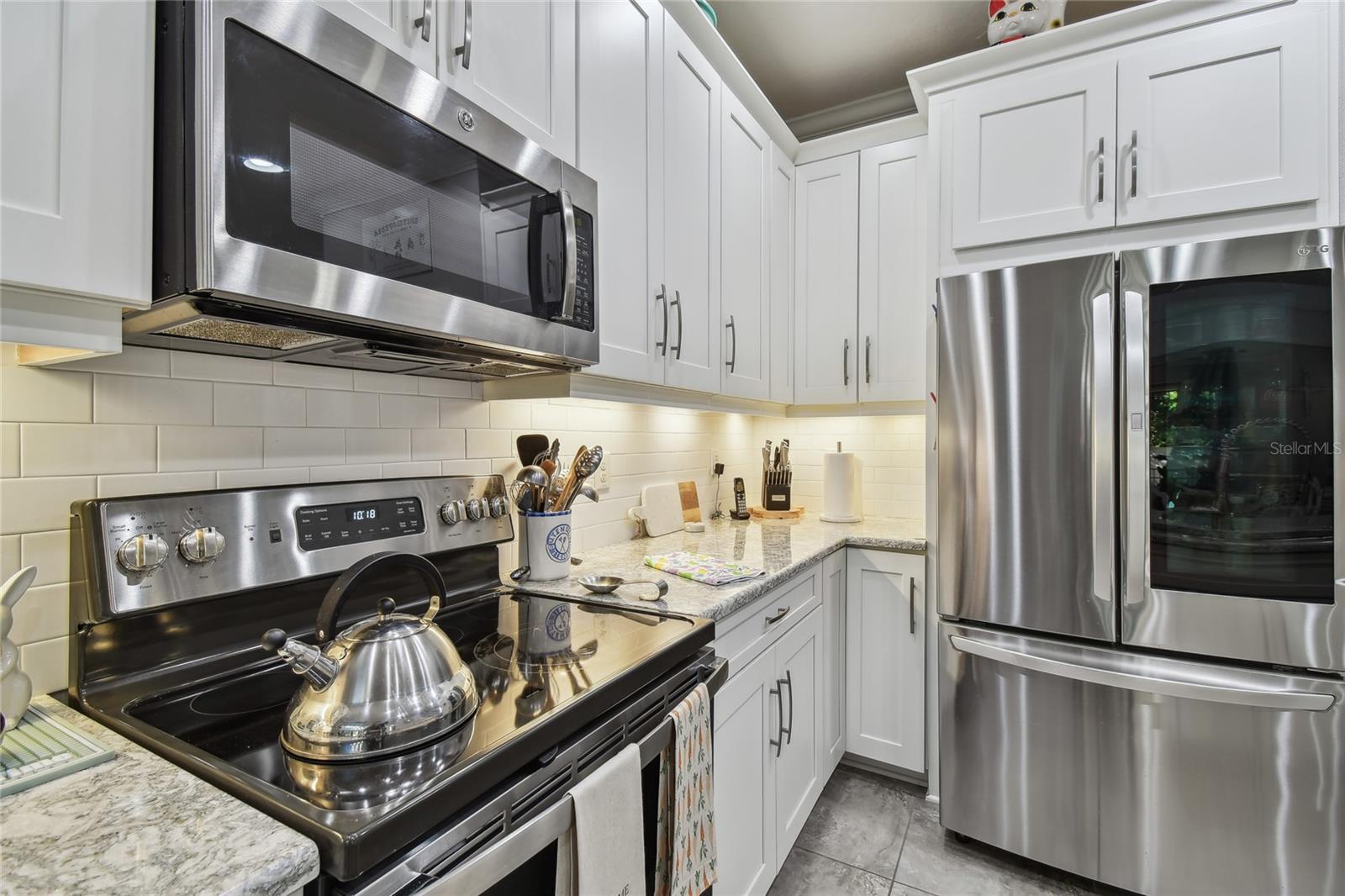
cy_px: 448
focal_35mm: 15
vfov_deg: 77.3
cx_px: 672
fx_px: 560
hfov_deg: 100.4
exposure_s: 1/5
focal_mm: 10
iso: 100
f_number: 7.1
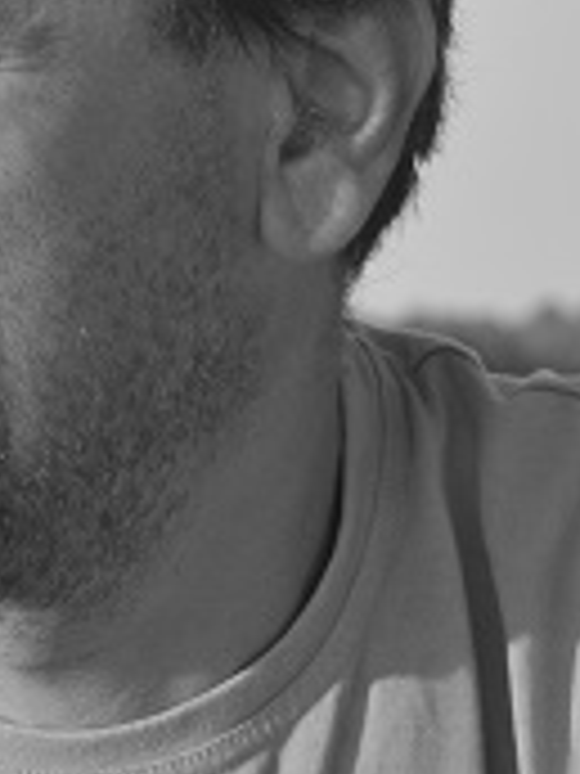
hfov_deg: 5.9
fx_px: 5630
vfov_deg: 7.8
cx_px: -27
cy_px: 130
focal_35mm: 252
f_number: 7.1
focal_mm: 50
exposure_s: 1/250
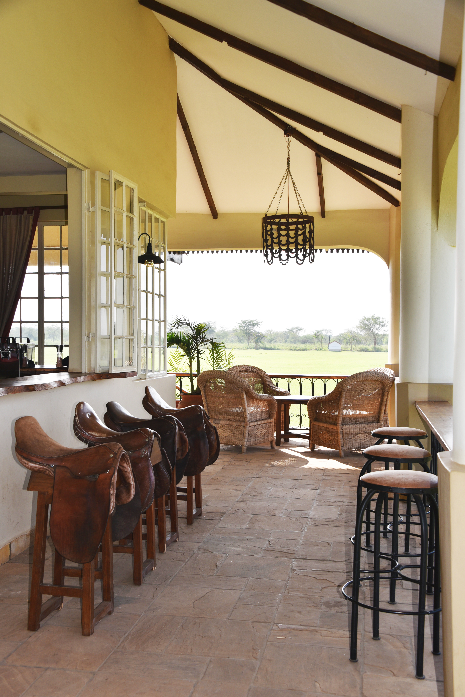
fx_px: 736
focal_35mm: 38
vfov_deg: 50.7
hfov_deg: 35.1
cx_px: 232
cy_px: 348
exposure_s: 1/200
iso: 100
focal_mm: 38
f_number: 7.1
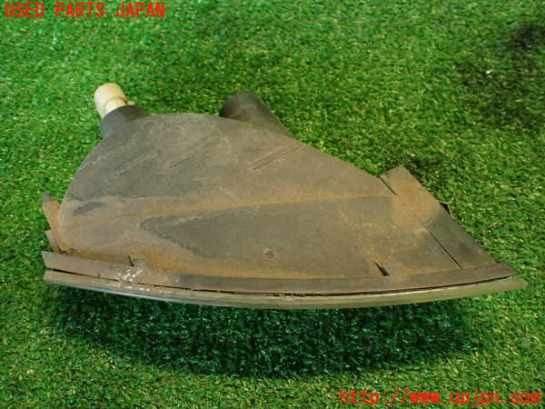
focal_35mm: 32
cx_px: 272
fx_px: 504
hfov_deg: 56.8
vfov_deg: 44.2
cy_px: 204
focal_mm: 5.79
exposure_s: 1/30
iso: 320
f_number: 2.4
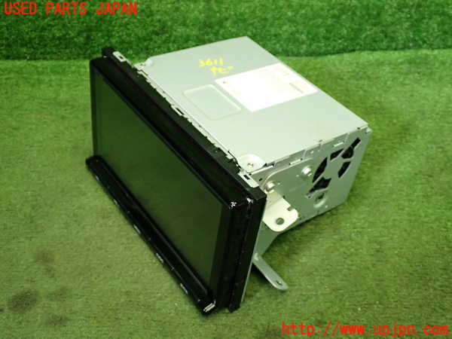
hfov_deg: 45.8
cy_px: 170
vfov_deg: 35.1
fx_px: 535
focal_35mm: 41
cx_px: 226
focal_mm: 7.31
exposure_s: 1/40
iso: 320
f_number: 2.8
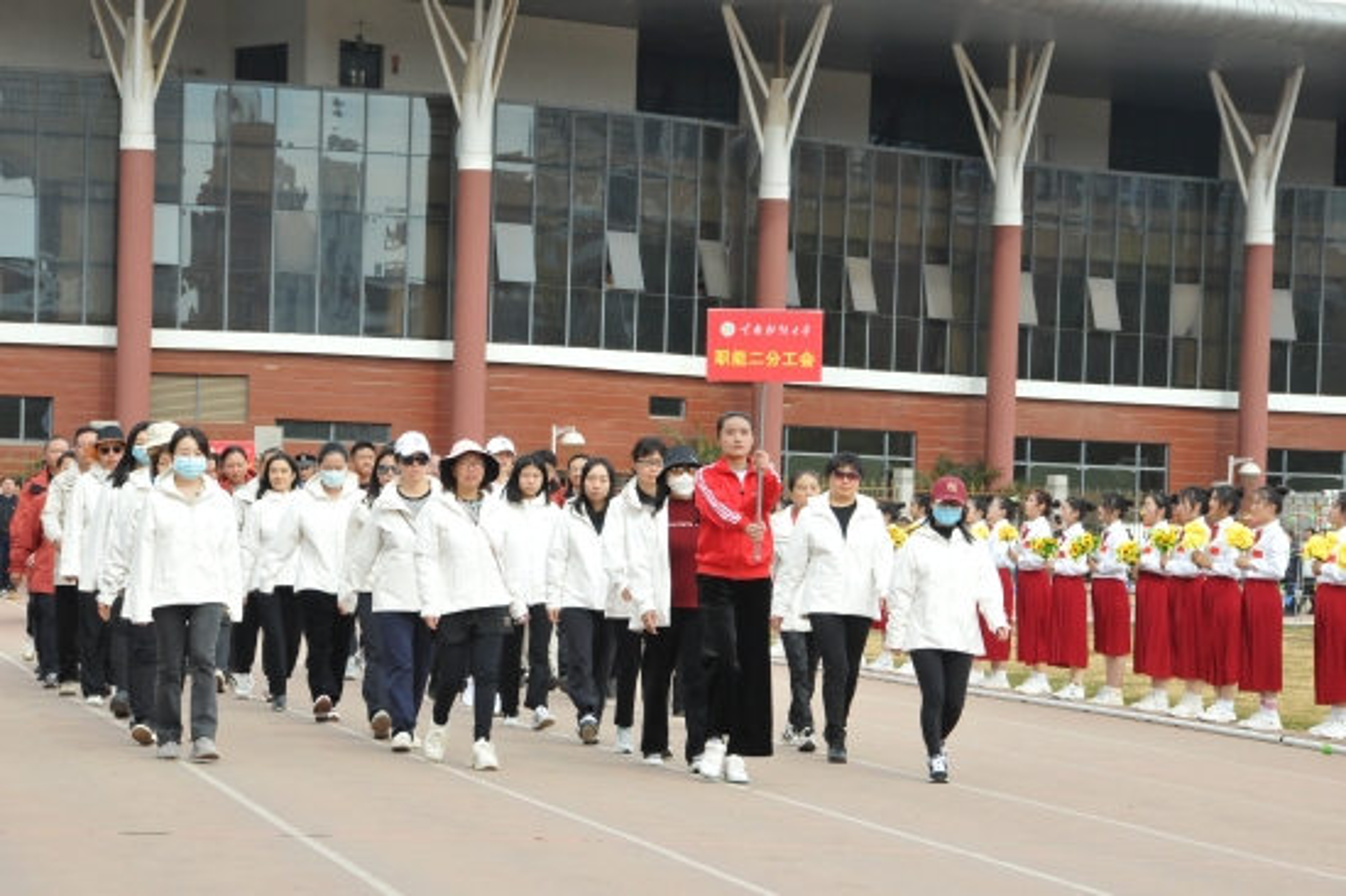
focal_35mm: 120
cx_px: 673
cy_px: 448
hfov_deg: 17.1
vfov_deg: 11.4
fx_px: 4484
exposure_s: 1/500
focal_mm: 80
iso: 1250
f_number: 11
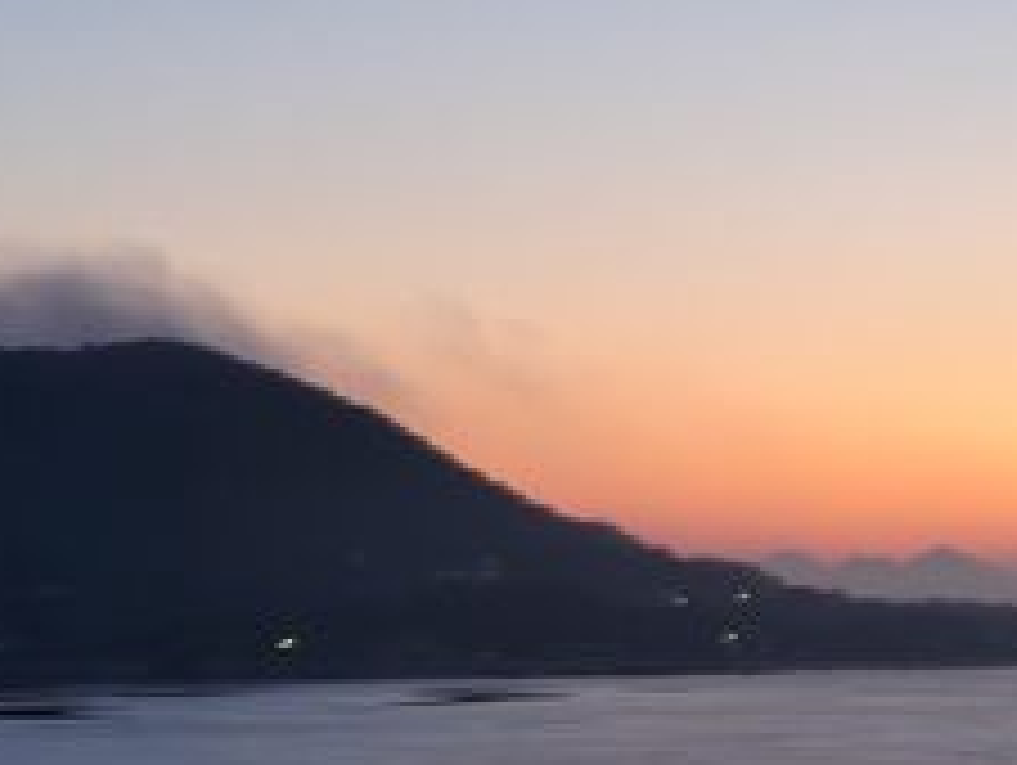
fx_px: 4088
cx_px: 184
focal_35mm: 139
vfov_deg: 10.7
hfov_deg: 14.1
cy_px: 160
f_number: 11
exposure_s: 6
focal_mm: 32
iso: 200
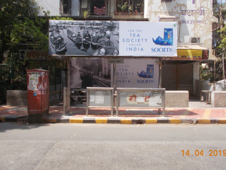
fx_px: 189
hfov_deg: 61.6
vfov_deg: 48.2
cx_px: 114
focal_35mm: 29
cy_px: 81
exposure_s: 1/400
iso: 80
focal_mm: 4.6
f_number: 3.2
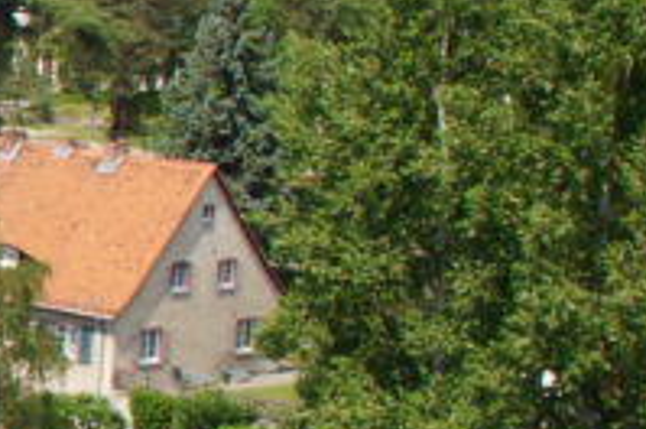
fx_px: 3046
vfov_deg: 8.0
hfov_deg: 10.4
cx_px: -906
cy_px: 257
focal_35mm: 170
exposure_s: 1/80
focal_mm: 22
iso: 100
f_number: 11
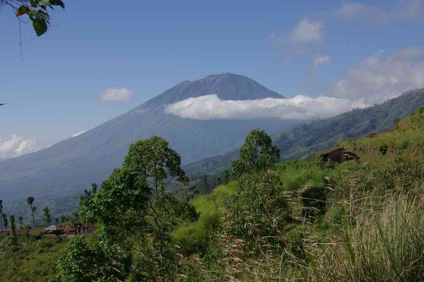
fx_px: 617
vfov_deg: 25.8
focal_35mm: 52
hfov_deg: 38.0
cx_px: 212
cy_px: 141
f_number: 8
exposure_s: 1/350
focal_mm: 34.9
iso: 100
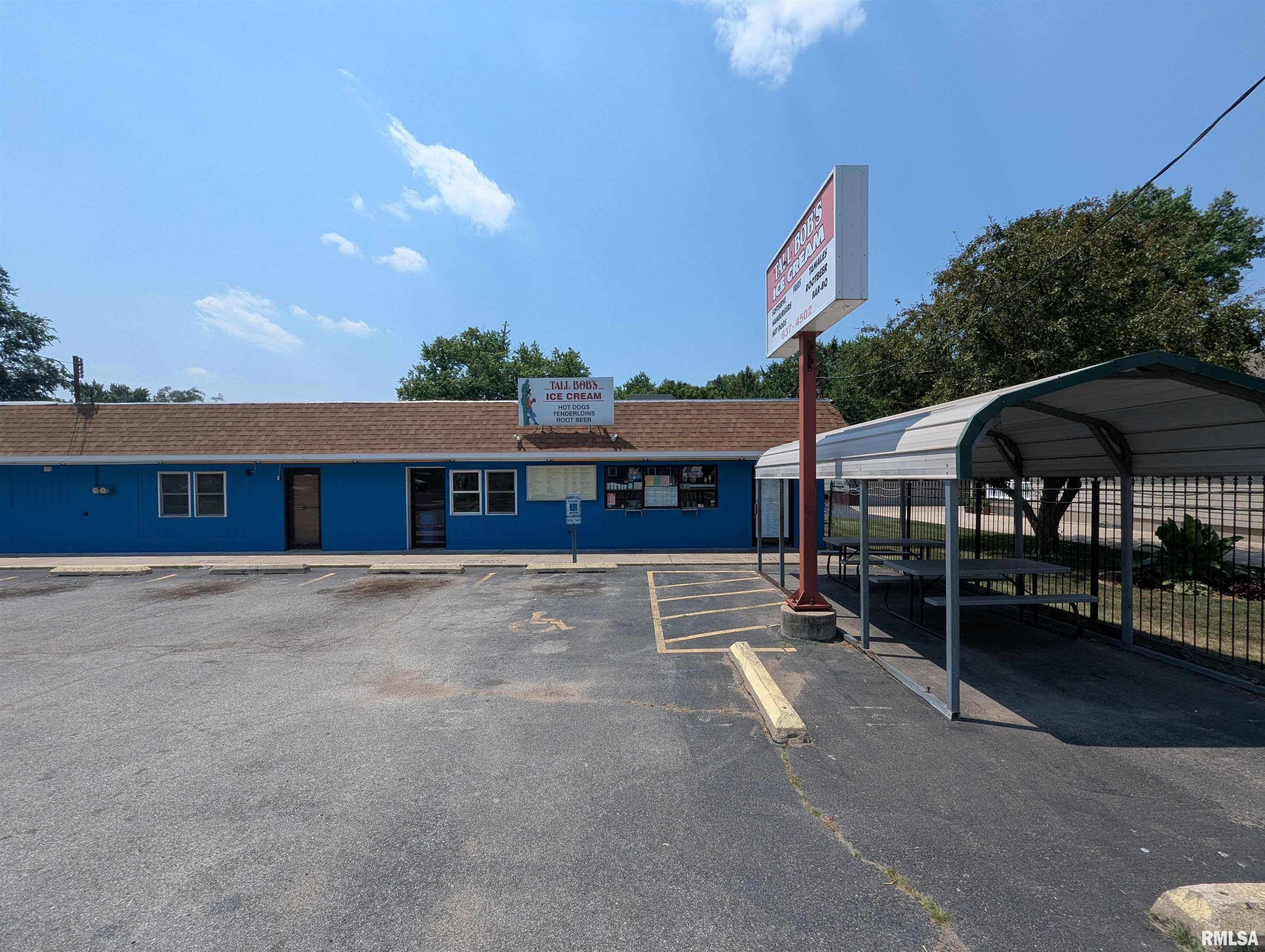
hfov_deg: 106.1
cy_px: 476
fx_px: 476
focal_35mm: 13
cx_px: 632
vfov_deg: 90.1
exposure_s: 1/2083
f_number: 2.2
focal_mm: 1.95
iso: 45
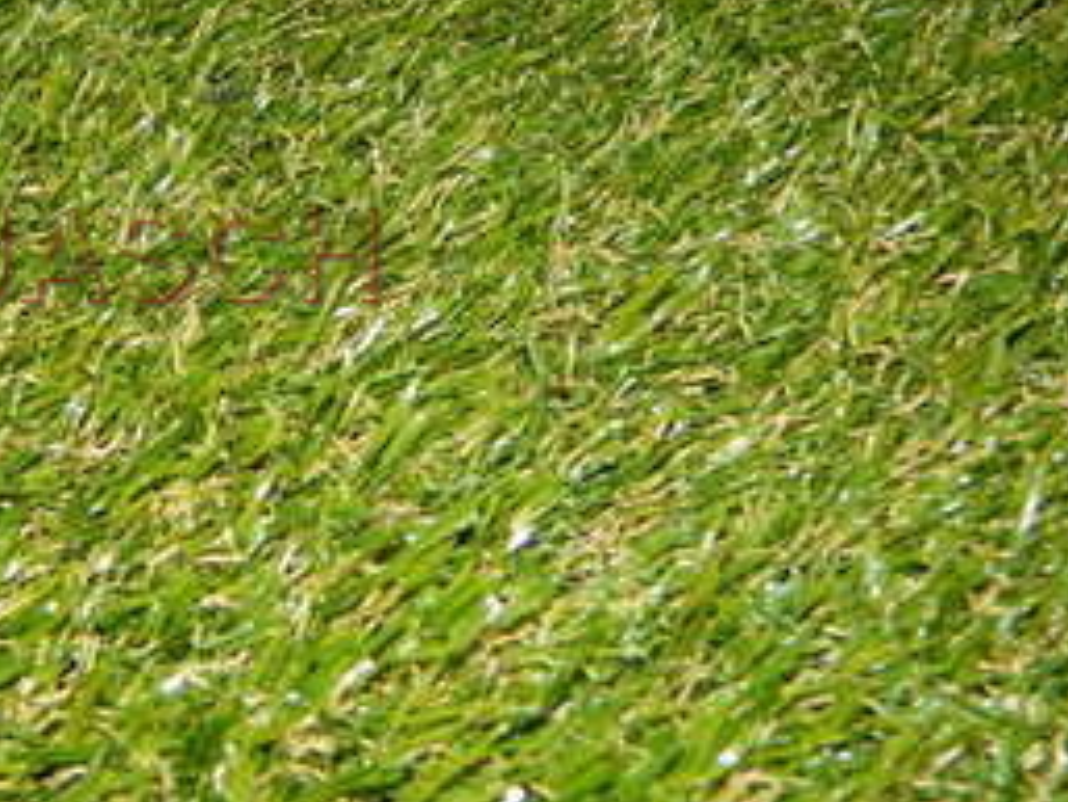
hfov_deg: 27.8
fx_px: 2099
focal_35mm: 68
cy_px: 256
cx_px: 162
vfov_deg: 21.5
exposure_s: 1/40
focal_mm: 6.2
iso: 200
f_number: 9.4
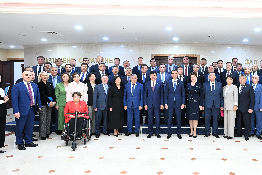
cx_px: 182
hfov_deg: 63.2
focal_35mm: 28
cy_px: 82
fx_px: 204
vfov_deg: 46.4
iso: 3200
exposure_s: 1/200
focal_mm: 17
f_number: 3.5
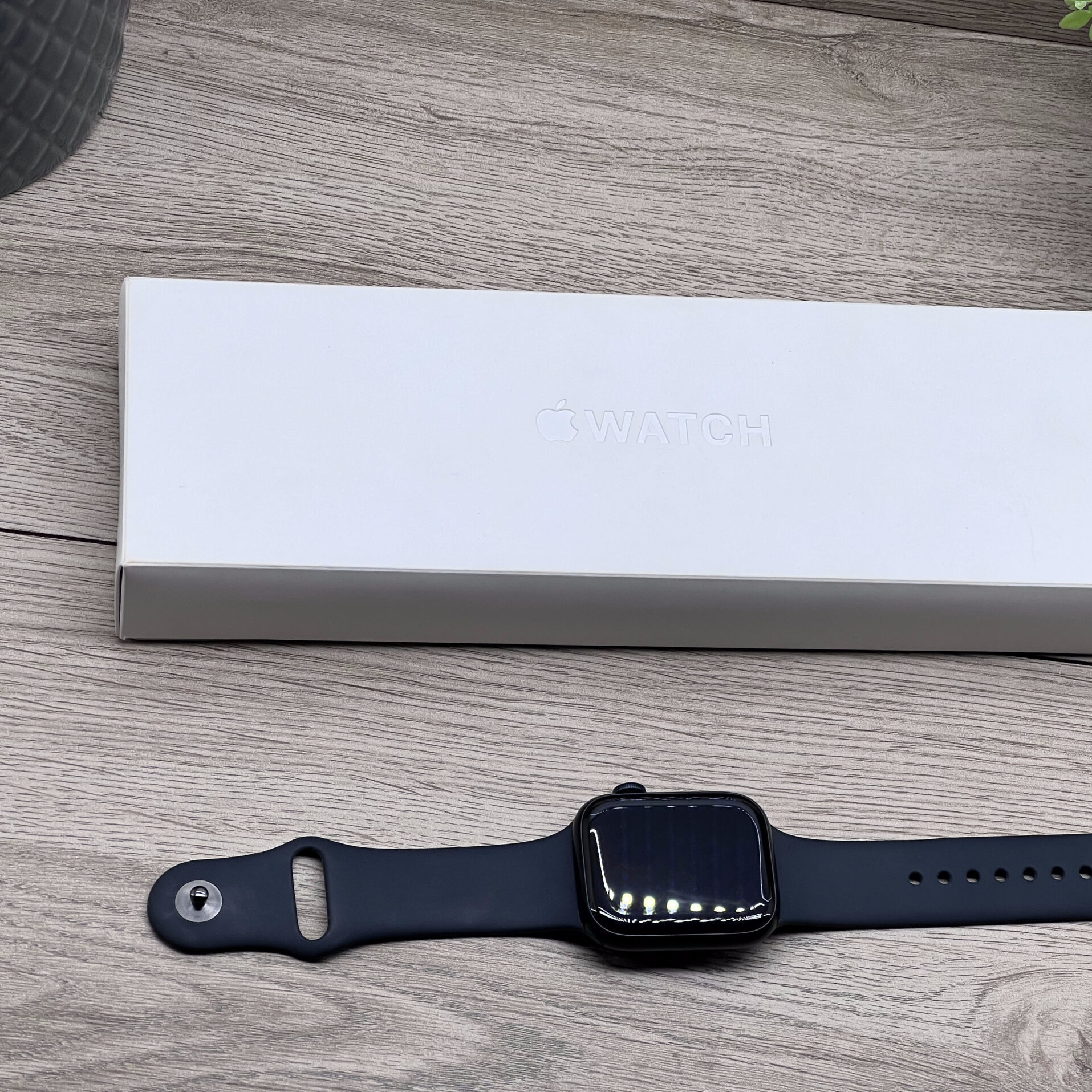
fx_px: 3248
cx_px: 720
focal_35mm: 91
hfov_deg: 19.0
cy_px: 546
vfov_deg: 19.1
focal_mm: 9
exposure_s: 1/100
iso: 32
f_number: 2.8
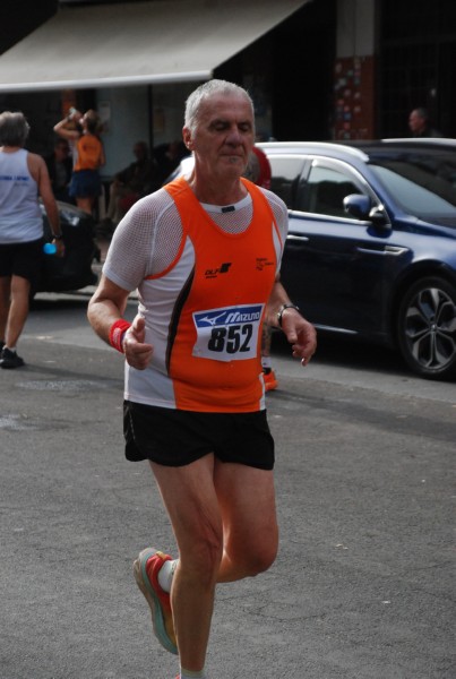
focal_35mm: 112
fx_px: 2126
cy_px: 340
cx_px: 228
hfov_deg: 12.2
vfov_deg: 18.1
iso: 1000
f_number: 5.6
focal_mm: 75
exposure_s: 1/1250
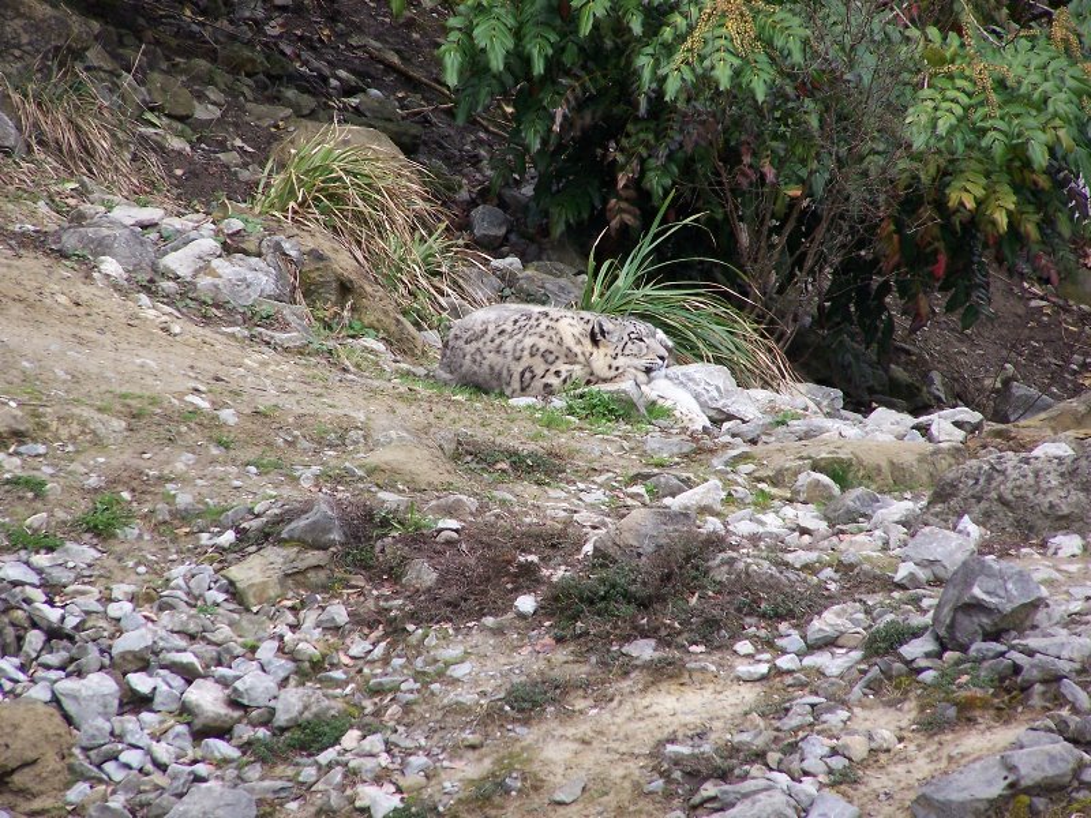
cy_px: 409
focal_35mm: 380
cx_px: 546
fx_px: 11977
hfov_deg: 5.2
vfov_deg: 3.9
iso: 140
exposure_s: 1/400
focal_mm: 63
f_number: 3.7
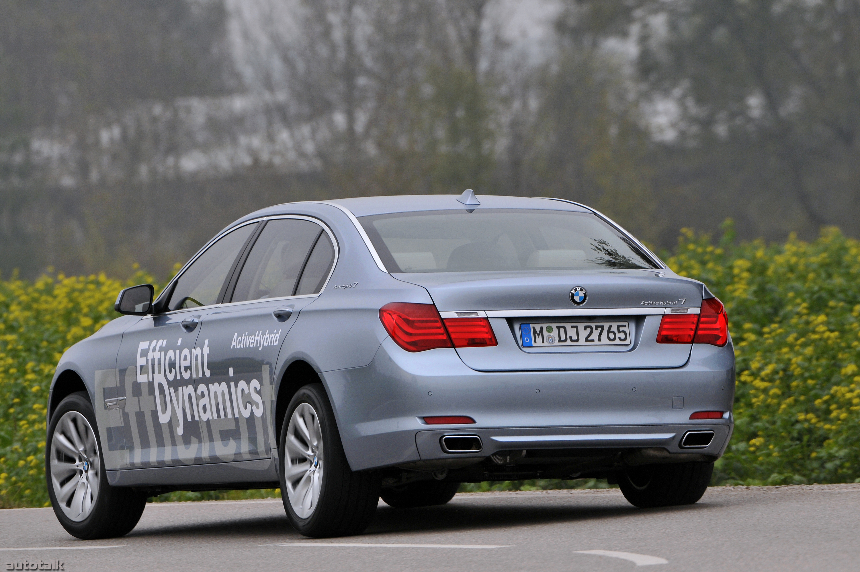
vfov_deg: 2.3
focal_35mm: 600
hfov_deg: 3.4
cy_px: 286
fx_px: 14317
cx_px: 430
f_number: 6.3
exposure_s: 1/400
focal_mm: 400
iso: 400
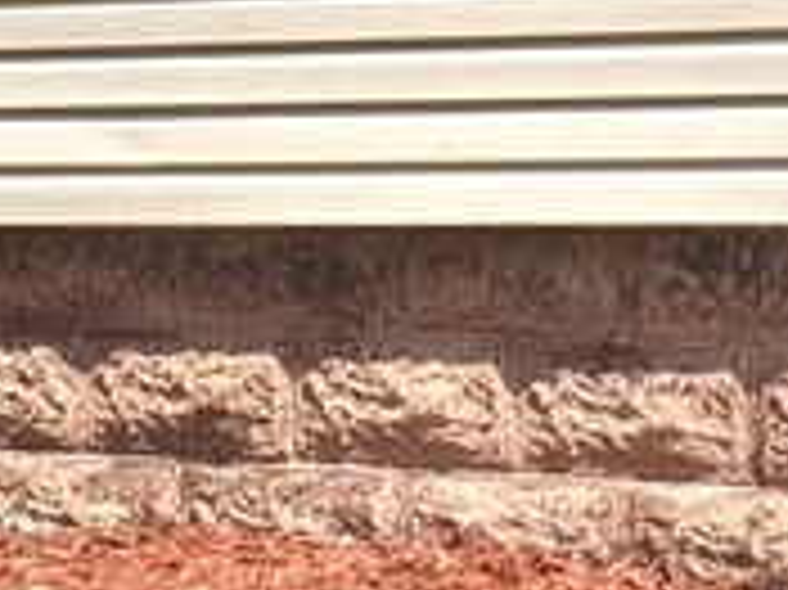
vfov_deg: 8.3
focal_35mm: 170
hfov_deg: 11.6
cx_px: 284
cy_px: -558
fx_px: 3867
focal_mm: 4.15
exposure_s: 1/1883
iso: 32
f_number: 2.2
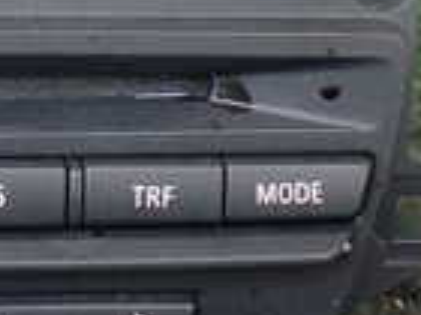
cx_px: -286
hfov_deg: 13.9
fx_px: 1569
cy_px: 51
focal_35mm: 129
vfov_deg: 11.4
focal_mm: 5.4
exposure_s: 1/60
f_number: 2.3
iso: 100
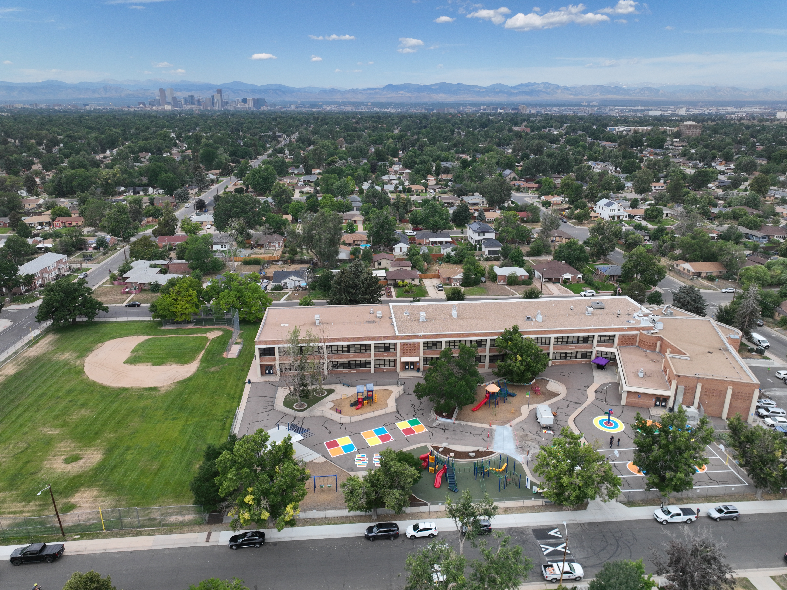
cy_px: 295
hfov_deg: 71.6
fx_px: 545
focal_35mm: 24
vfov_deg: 56.8
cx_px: 394
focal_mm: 12.29
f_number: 2.8
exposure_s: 1/1600
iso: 100
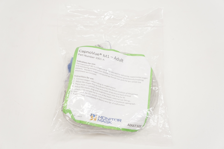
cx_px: 112
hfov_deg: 40.0
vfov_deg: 27.2
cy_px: 74
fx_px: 308
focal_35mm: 50
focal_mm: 33
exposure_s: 1/100
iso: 800
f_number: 7.1
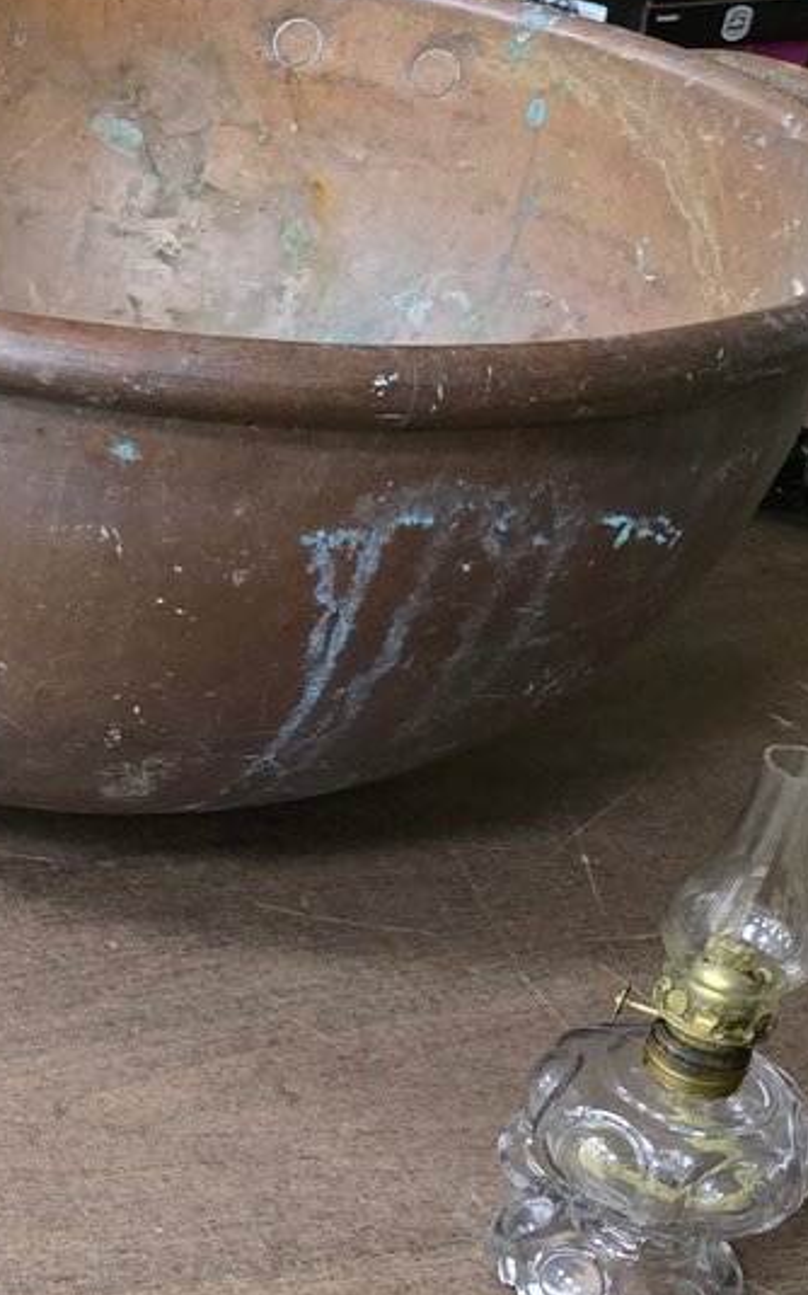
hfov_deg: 16.7
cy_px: 834
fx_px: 2433
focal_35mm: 69
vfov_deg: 29.6
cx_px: -485
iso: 1000
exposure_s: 1/60
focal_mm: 6.3
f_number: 1.7
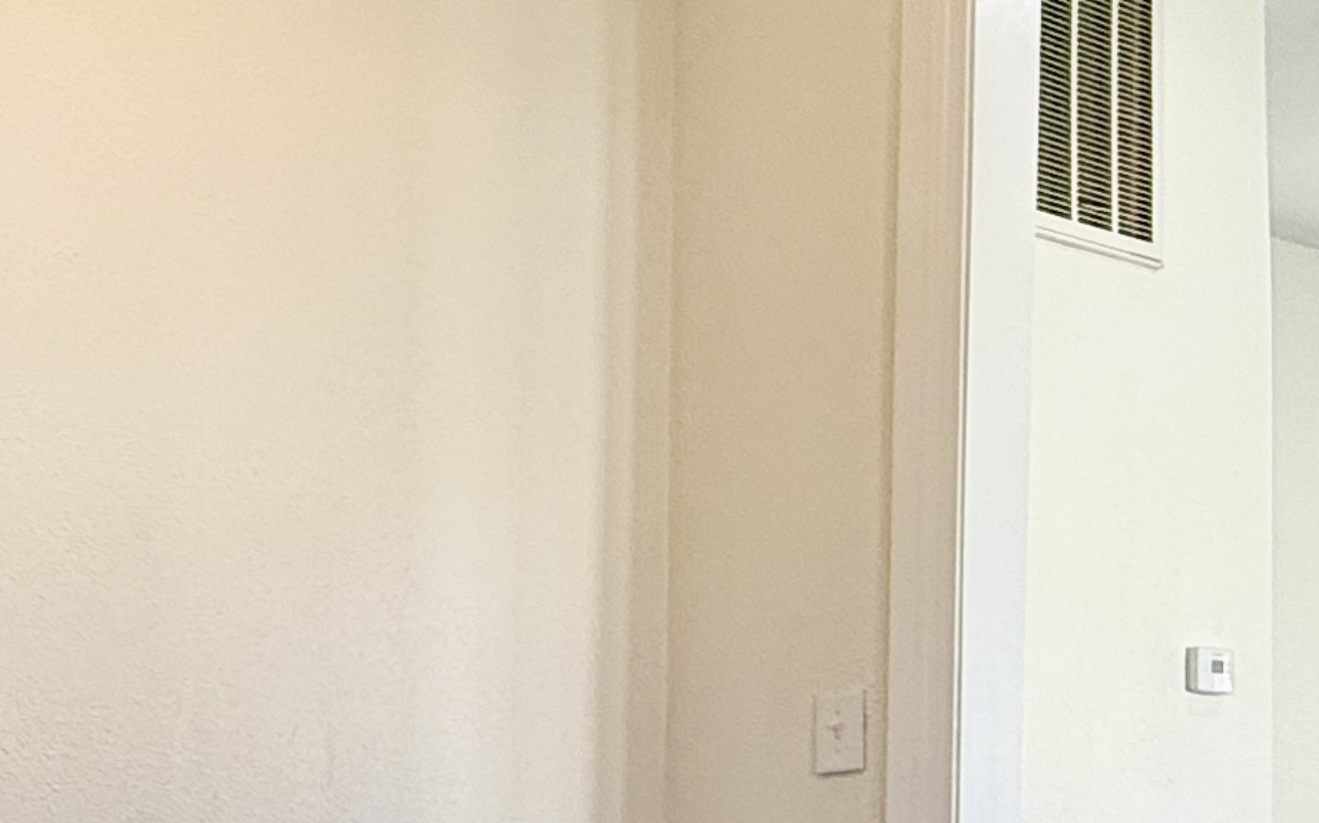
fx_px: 2336
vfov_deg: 19.1
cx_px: -186
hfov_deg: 28.2
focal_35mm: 65
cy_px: 929
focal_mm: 2.22
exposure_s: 1/99
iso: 80
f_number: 2.2
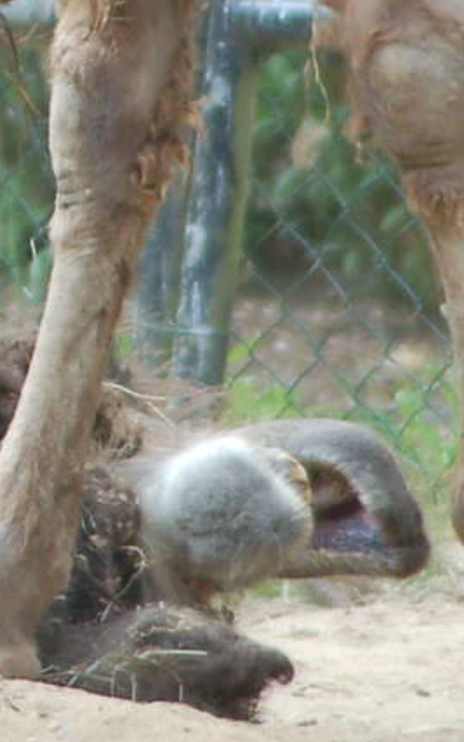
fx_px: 33514
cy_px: -6
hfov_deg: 0.8
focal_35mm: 1657
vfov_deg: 1.3
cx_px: -419
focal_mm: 290
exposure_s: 1/160
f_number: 6
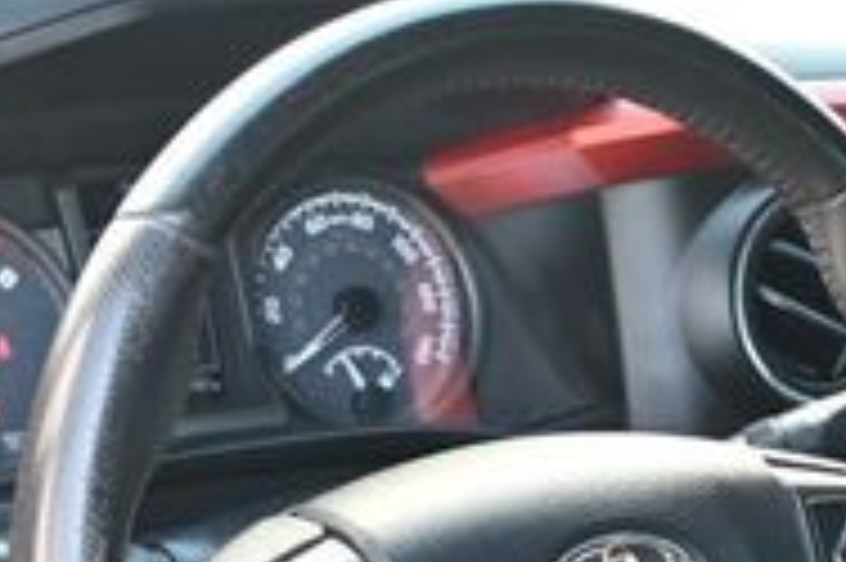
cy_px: 854
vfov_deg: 12.7
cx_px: 585
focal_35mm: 102
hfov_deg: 19.9
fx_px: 2395
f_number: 3.8
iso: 560
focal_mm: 20
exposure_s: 1/125
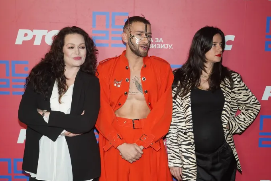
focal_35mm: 57
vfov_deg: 23.8
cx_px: 136
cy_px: 97
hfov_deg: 35.0
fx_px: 429
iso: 1600
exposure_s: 1/250
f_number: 4
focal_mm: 51
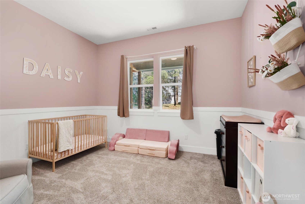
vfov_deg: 73.8
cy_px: 102
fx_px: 136
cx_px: 152
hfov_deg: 96.7
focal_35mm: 16
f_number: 9
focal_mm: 16
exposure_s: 1/2
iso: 500
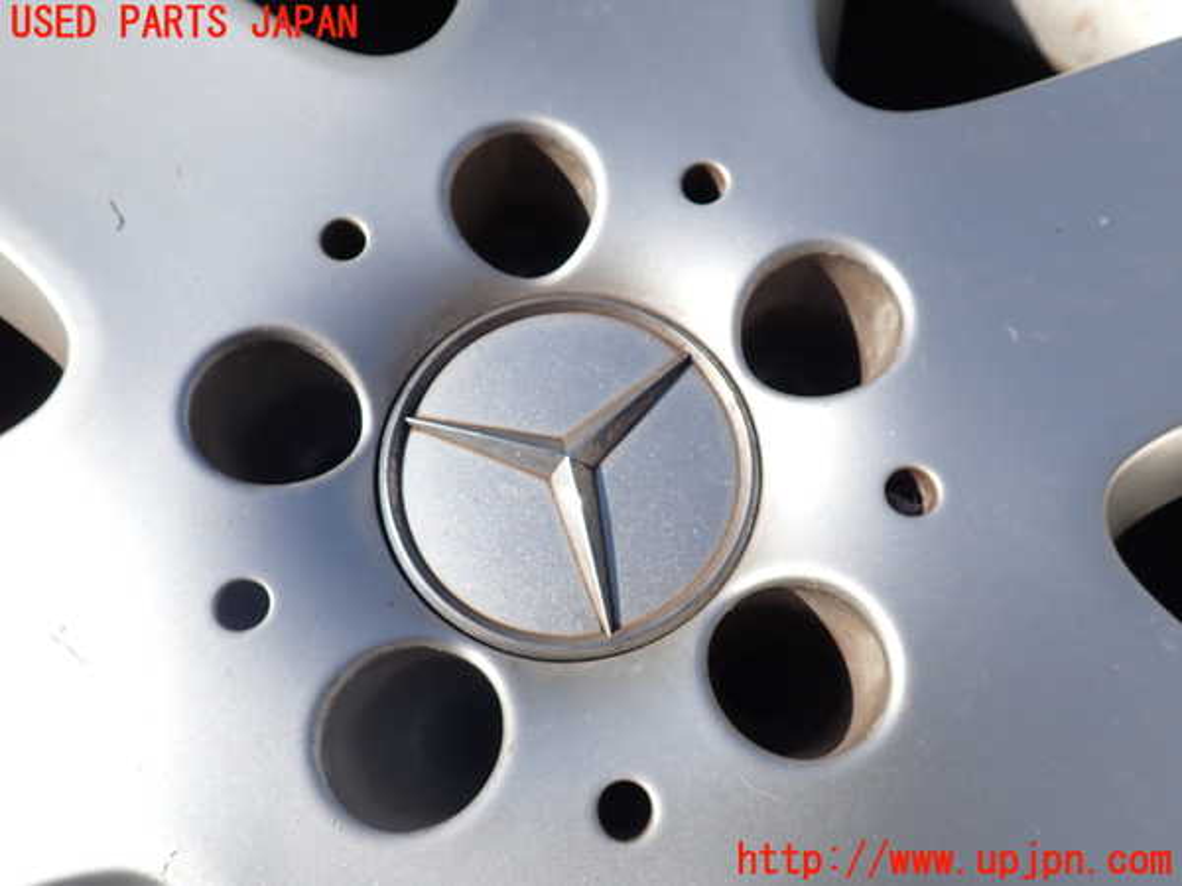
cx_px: 591
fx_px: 854
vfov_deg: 54.9
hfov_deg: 69.4
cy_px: 443
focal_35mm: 25
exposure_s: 1/200
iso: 100
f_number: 8
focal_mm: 4.5
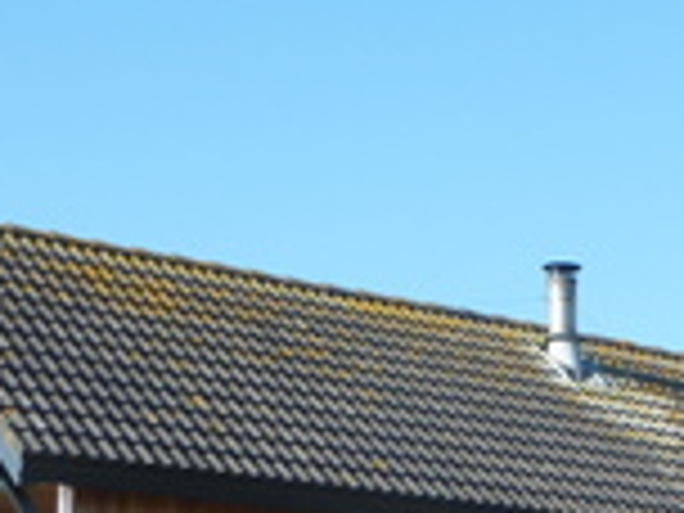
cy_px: 688
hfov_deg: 15.3
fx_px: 2490
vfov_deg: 11.4
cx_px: 724
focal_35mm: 126
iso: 80
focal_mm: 6.5
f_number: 4
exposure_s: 1/320
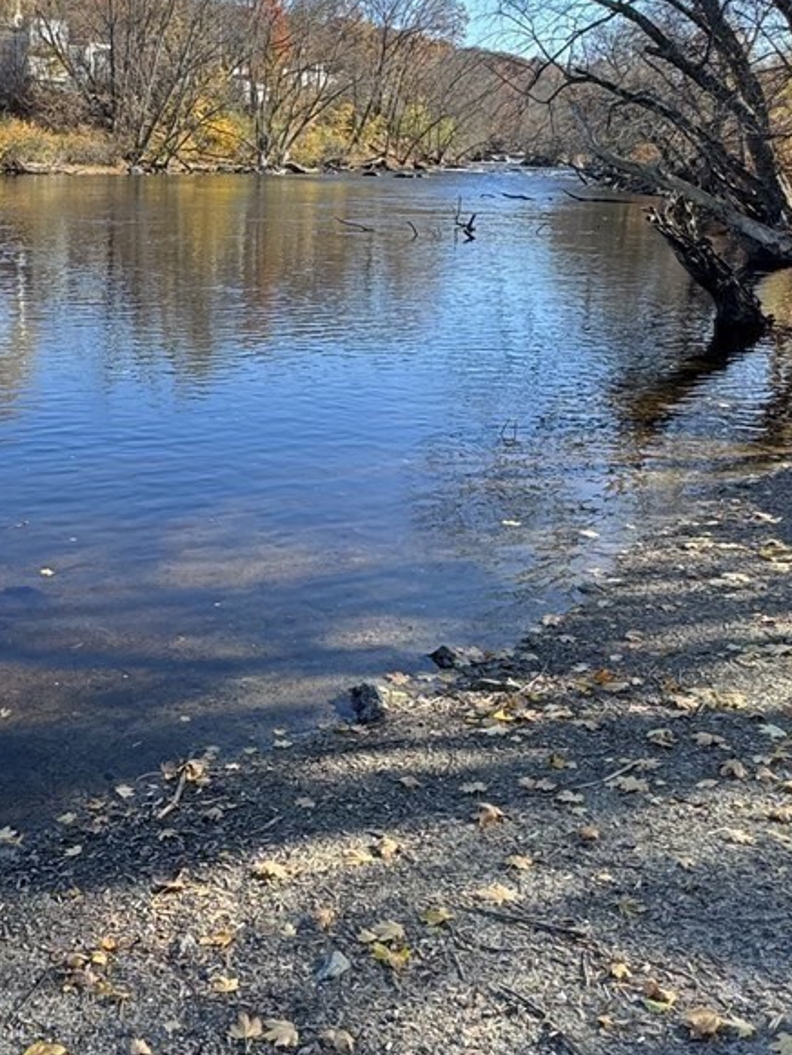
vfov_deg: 49.9
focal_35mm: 37
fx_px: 1128
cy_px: 443
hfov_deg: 37.4
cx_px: 165
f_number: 2.2
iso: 40
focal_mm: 2.22
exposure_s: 1/462
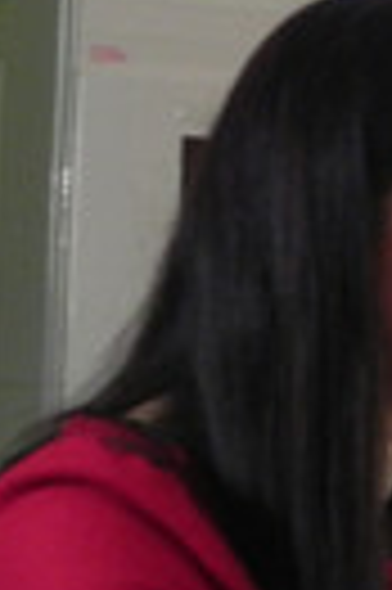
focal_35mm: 328
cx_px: 1185
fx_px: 5371
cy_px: 104
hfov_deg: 4.0
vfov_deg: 6.3
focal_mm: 13.4
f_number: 4
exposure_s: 1/20.6
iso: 400
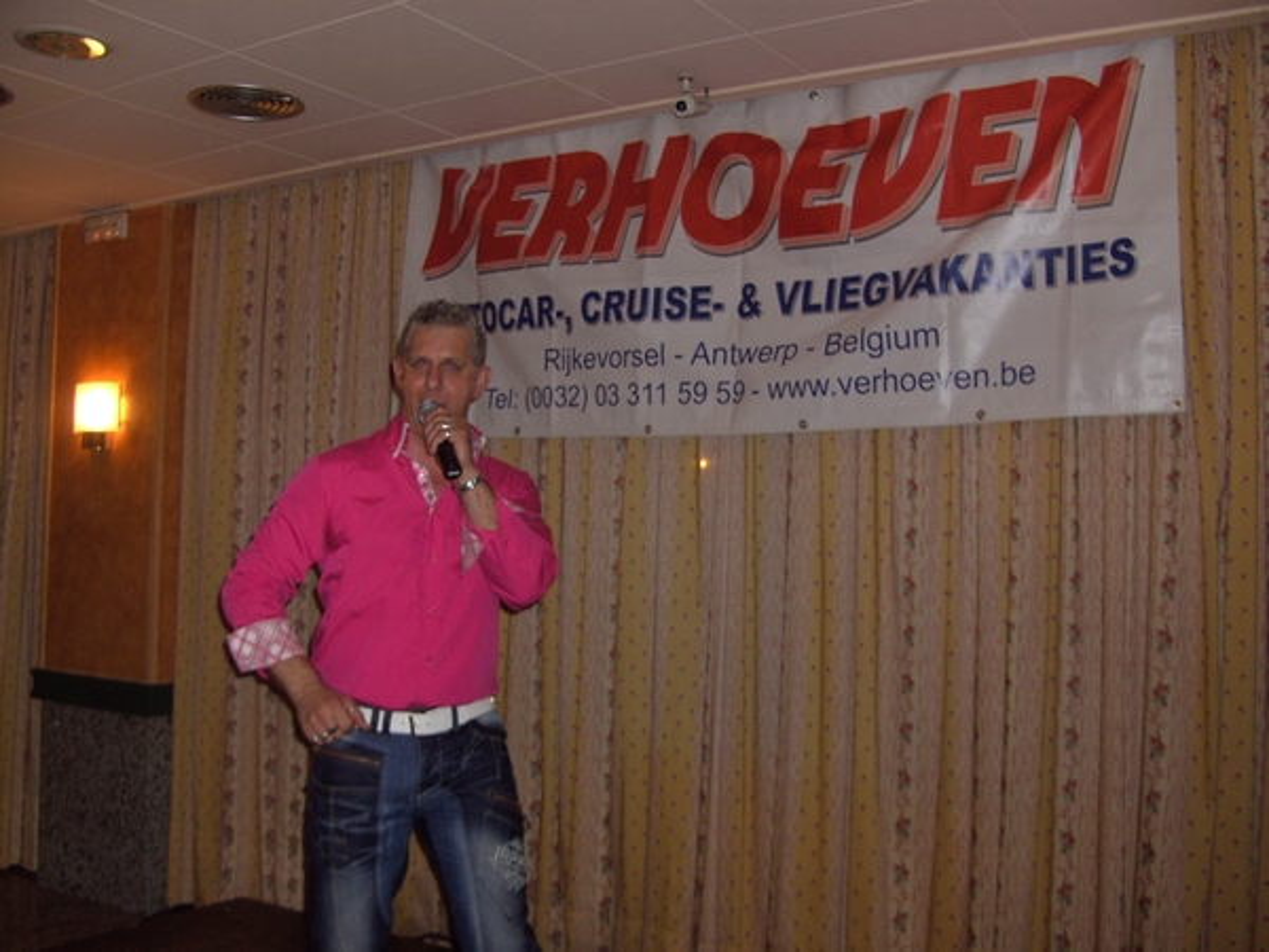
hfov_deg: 50.1
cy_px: 476
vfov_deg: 38.7
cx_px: 634
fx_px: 1356
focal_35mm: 37
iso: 100
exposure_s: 1/50
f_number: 2.8
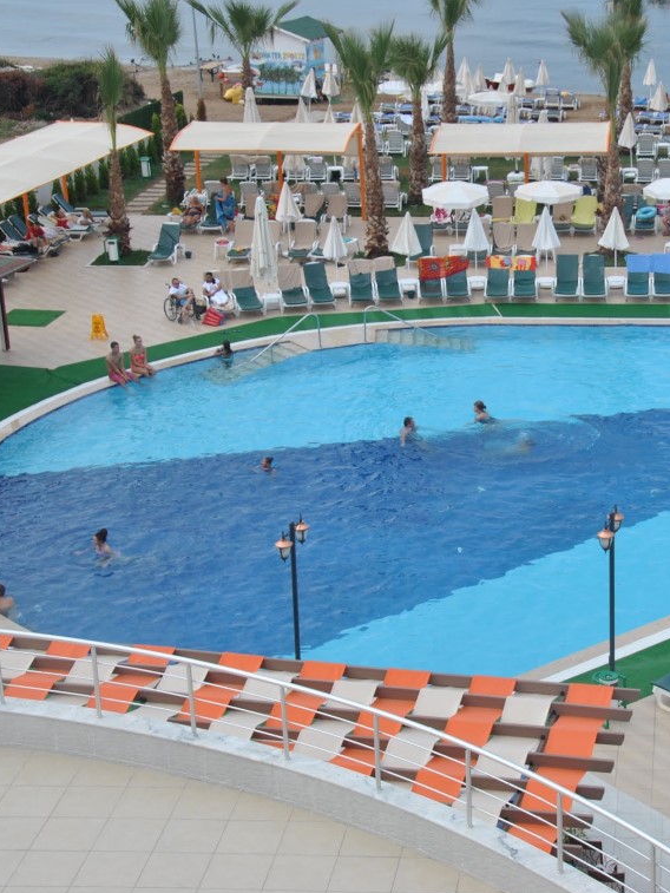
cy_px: 444
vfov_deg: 27.8
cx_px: 518
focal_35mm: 70
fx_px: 1806
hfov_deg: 20.8
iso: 100
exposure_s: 1/200
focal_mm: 32
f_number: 7.1
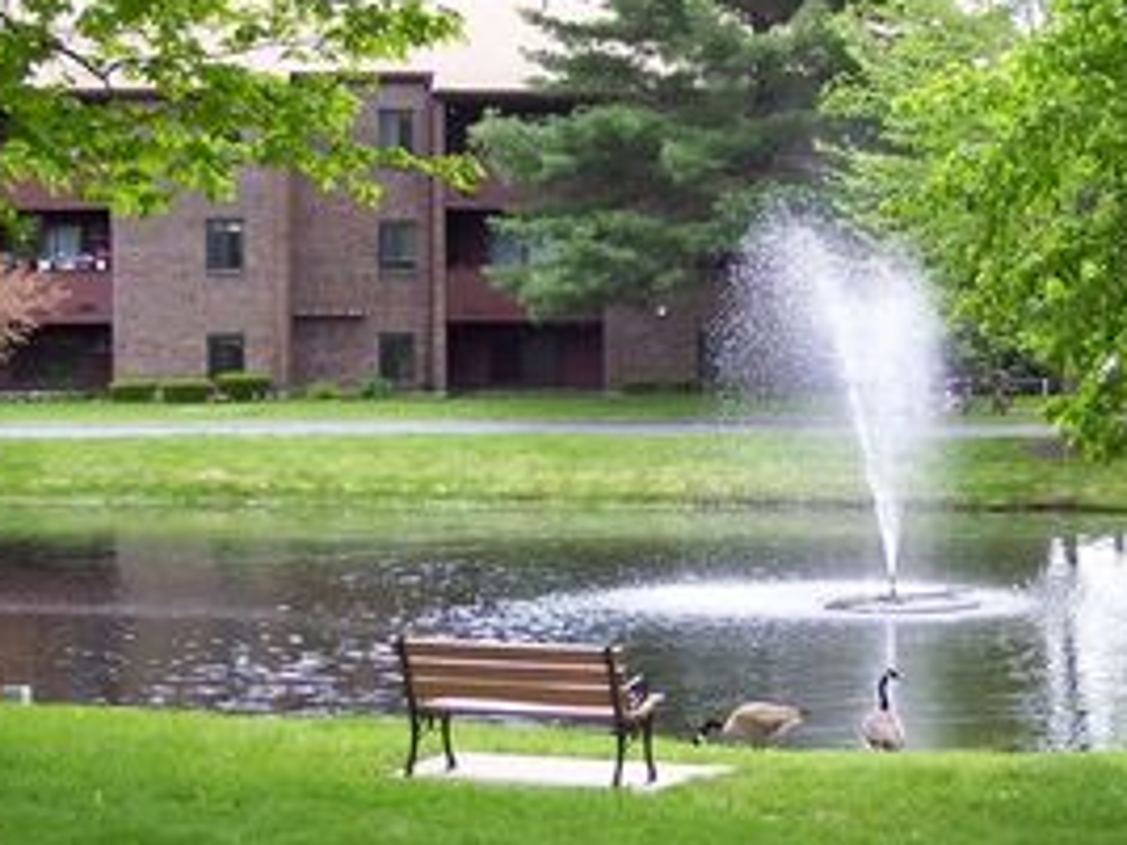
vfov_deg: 17.5
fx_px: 2735
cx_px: 786
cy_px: 601
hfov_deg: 23.1
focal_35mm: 84
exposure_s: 1/200
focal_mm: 7.6
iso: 80
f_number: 3
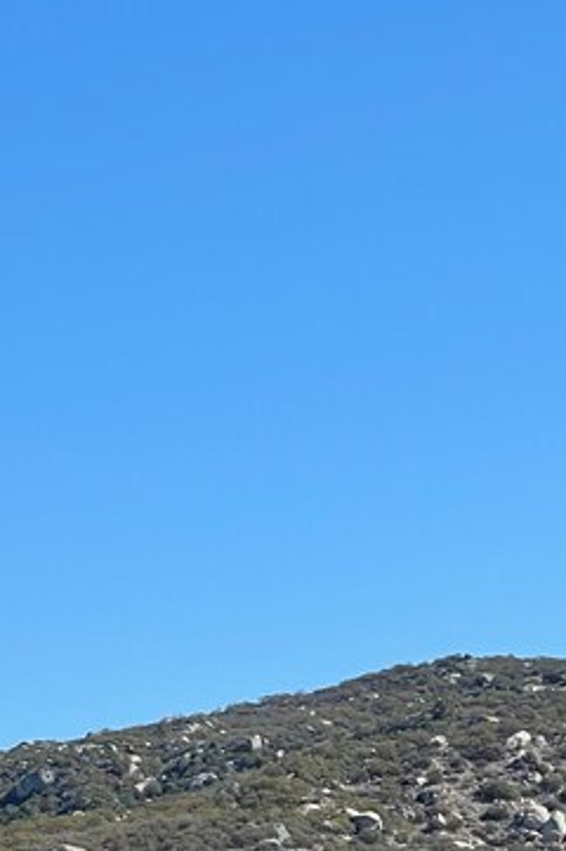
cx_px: 712
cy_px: 1037
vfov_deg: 10.7
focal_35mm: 189
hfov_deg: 7.2
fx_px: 4465
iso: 20
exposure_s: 1/1206
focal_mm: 7.5
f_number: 2.2
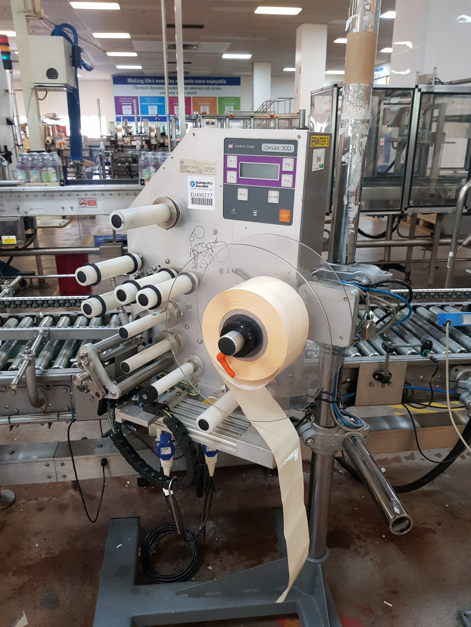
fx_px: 472
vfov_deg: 67.3
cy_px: 314
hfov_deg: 53.1
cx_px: 236
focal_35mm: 26
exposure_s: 1/33
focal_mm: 4.3
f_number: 1.7
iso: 250
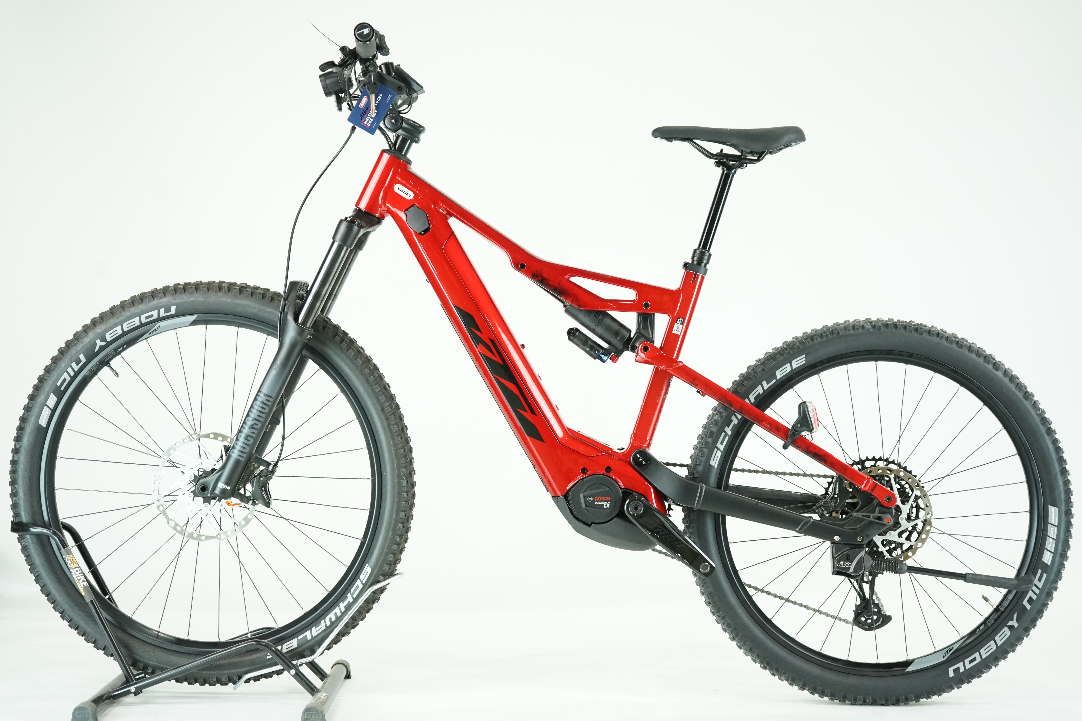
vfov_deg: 26.5
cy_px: 360
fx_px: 1533
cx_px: 541
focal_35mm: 51
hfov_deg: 38.9
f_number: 5
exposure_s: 1/200
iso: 2500
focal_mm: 51
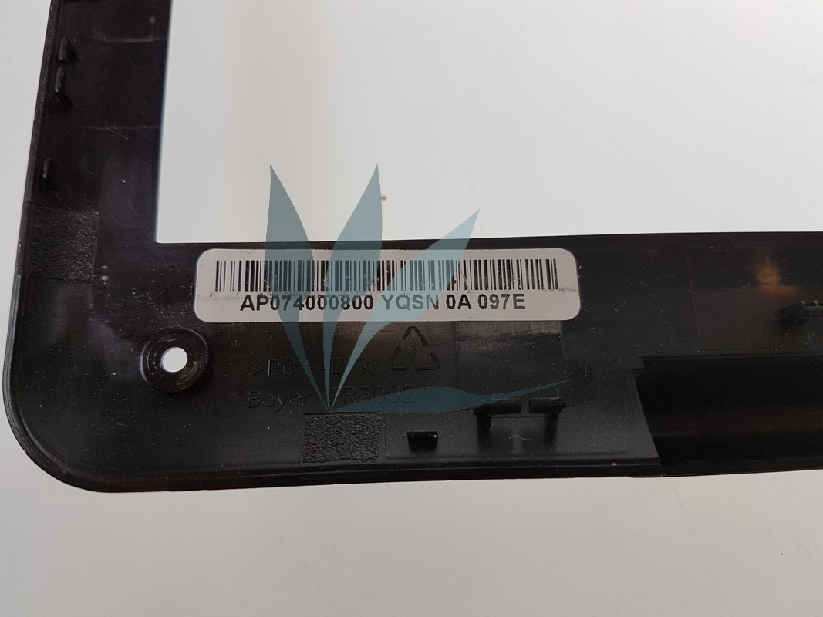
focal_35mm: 26
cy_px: 308
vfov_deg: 53.1
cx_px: 412
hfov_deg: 67.3
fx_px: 618
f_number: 1.7
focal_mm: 4.2
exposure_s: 1/100
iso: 50
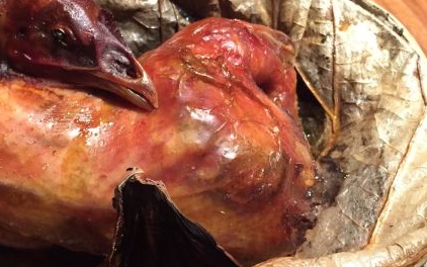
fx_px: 594
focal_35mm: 51
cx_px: 114
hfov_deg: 38.7
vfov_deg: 25.3
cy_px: 153
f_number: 2.2
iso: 250
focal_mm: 4.15
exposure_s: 1/15
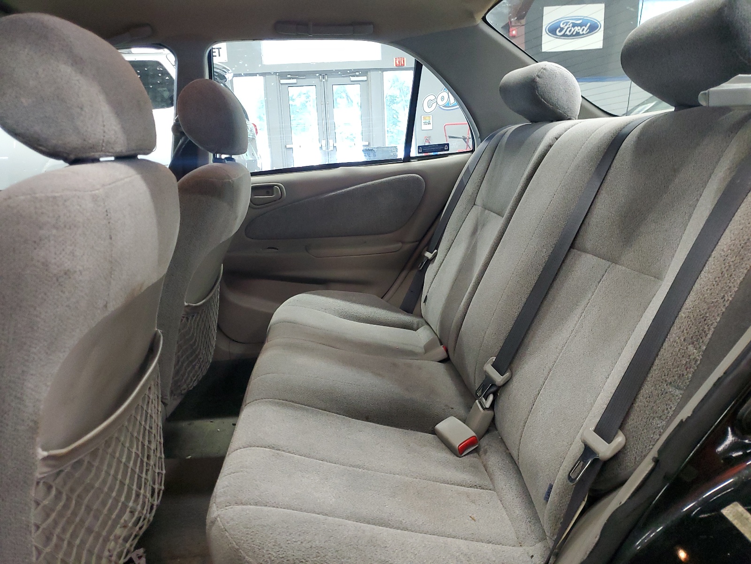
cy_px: 282
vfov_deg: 53.1
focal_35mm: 26
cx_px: 376
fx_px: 564
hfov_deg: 67.3
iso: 285
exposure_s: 1/30
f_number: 1.5
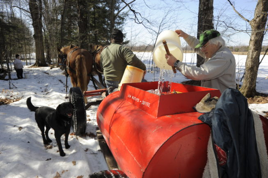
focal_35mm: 24
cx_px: 134
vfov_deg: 53.1
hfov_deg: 73.8
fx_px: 179
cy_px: 89
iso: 320
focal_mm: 24
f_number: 10
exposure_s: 1/200
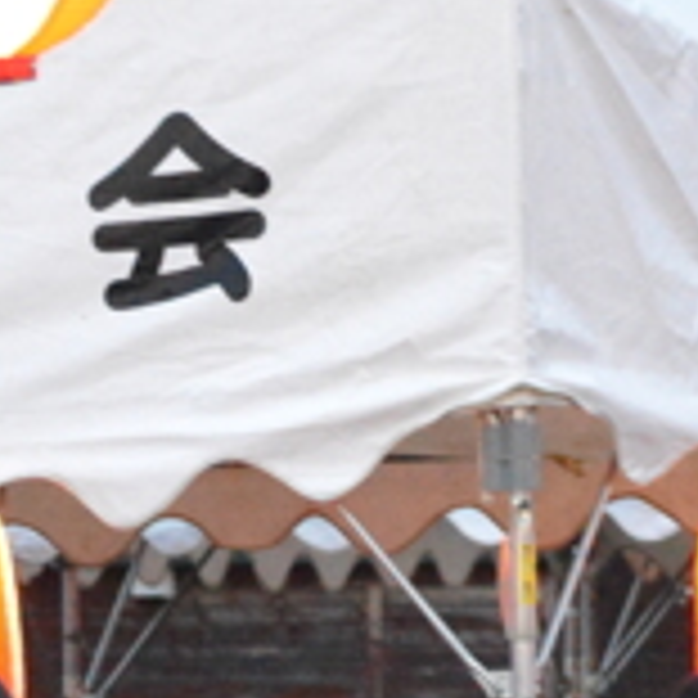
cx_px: 248
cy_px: 1193
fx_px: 9581
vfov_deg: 4.1
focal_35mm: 420
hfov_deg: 4.2
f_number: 4.5
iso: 4000
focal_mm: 50
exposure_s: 1/80
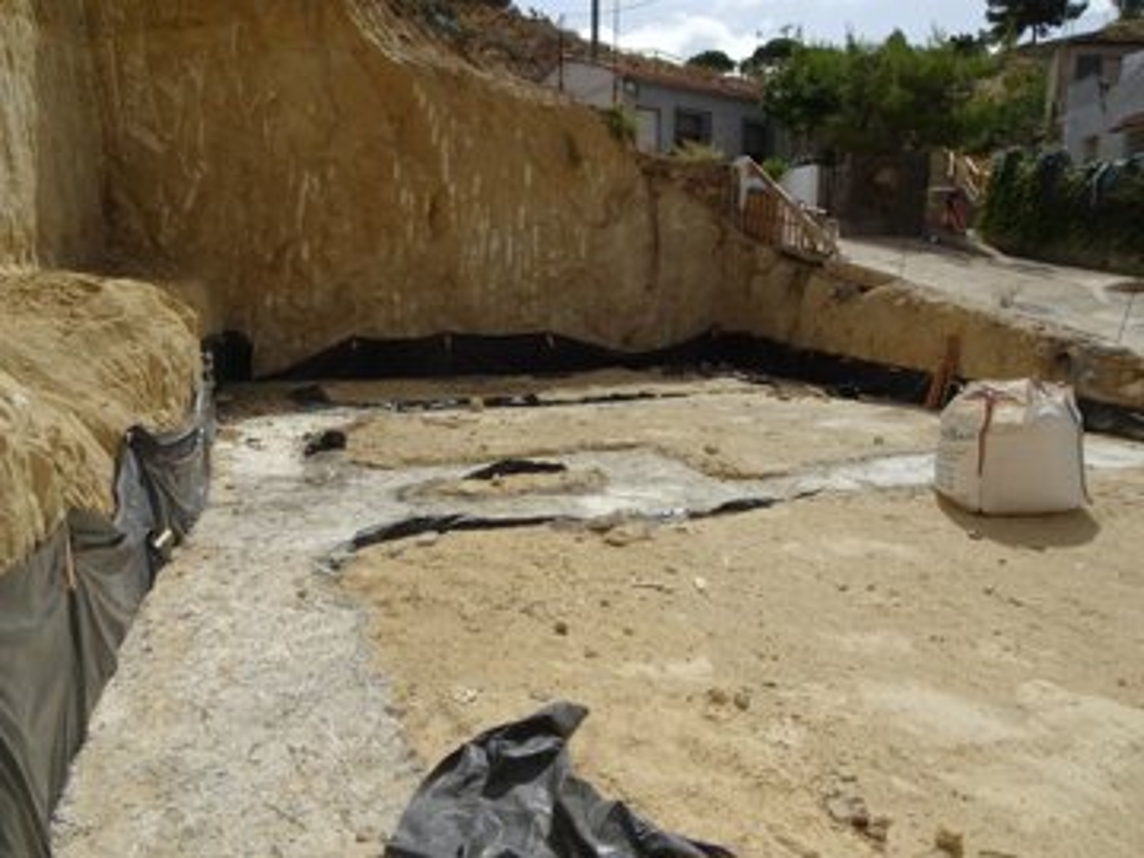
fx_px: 793
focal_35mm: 24
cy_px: 429
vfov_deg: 56.8
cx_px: 572
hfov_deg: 71.6
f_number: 3.5
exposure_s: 1/1600
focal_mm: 4.1
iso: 80
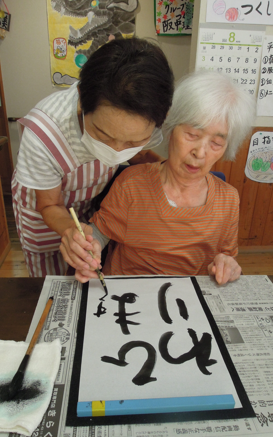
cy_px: 217
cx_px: 132
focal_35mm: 26
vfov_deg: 70.4
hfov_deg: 47.6
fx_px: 310
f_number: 5.6
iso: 400
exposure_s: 1/20
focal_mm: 4.3
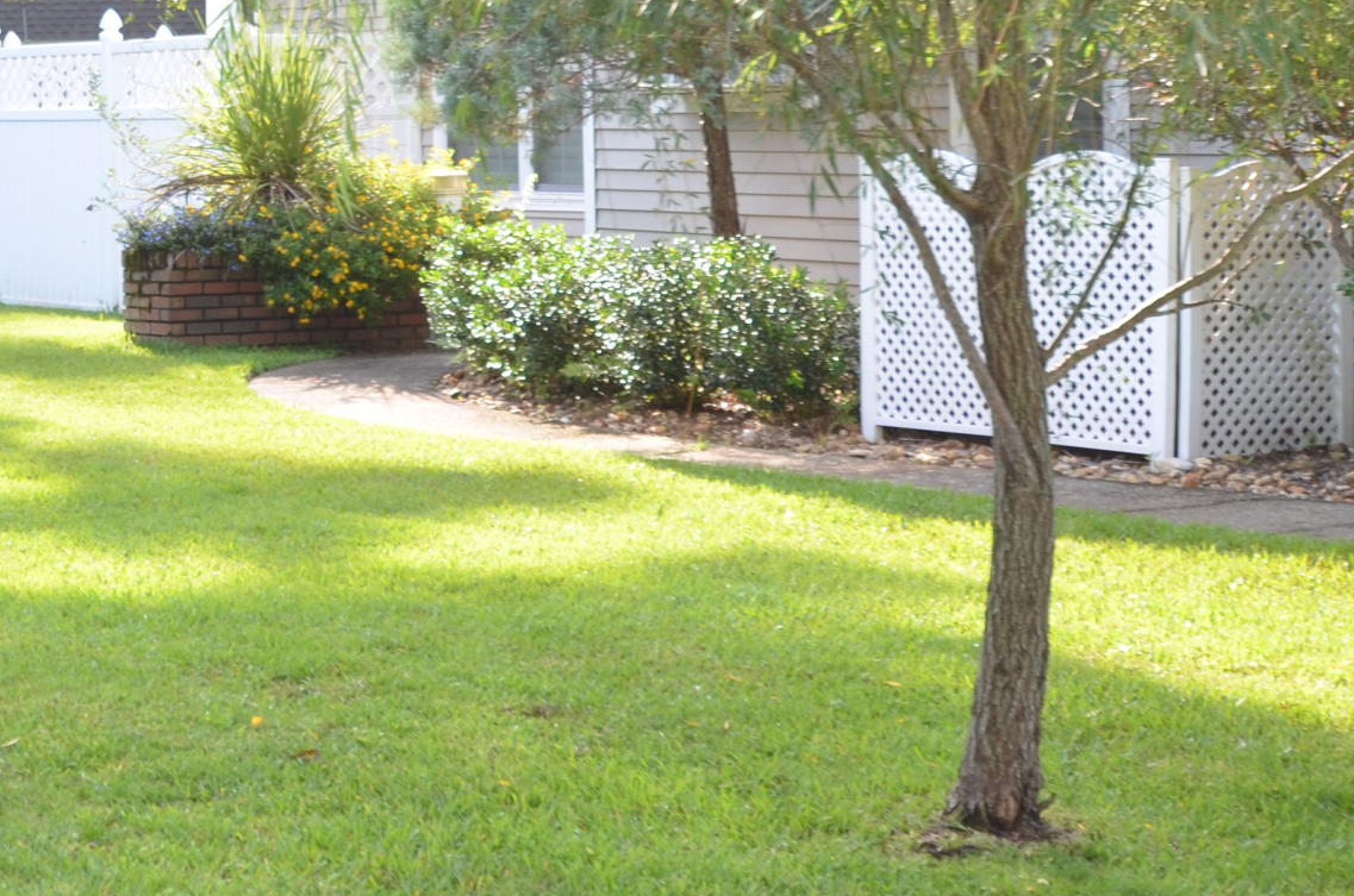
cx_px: -195
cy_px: 130
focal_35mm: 95
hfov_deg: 20.4
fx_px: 3566
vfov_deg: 14.2
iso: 200
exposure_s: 1/160
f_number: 6.3
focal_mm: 24
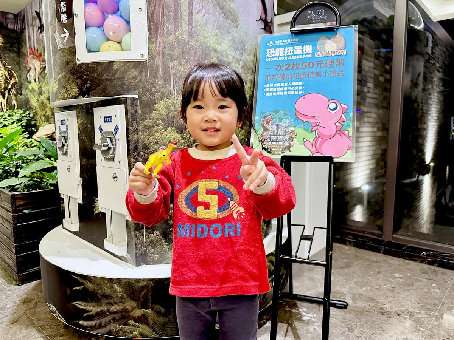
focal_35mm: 24
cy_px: 170
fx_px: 315
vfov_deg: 56.8
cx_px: 227
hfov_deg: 71.6
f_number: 1.78
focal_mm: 6.86
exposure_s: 1/60
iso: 800
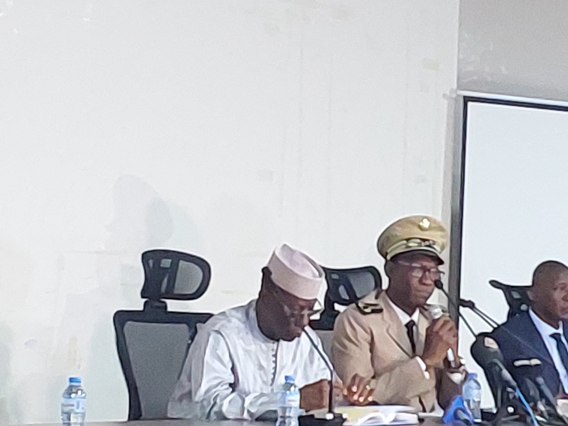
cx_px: 315
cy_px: 248
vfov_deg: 30.8
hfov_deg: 40.4
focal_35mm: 47
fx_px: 771
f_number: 1.8
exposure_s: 1/50
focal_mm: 5.06
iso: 640
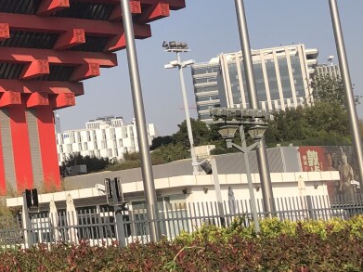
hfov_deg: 20.8
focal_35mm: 86
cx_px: -107
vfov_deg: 17.1
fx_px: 902
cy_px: 71
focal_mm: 4
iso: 20
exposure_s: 1/1600
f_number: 1.8
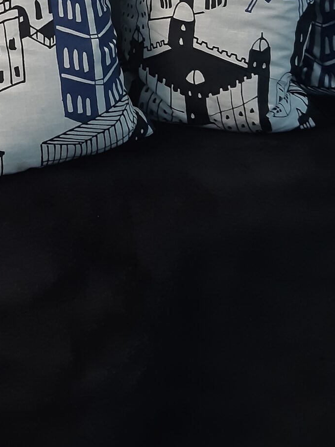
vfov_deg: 24.6
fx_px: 942
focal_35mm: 73
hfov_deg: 20.0
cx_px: 84
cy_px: -65
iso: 200
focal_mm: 3.92
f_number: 1.7
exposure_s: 1/25
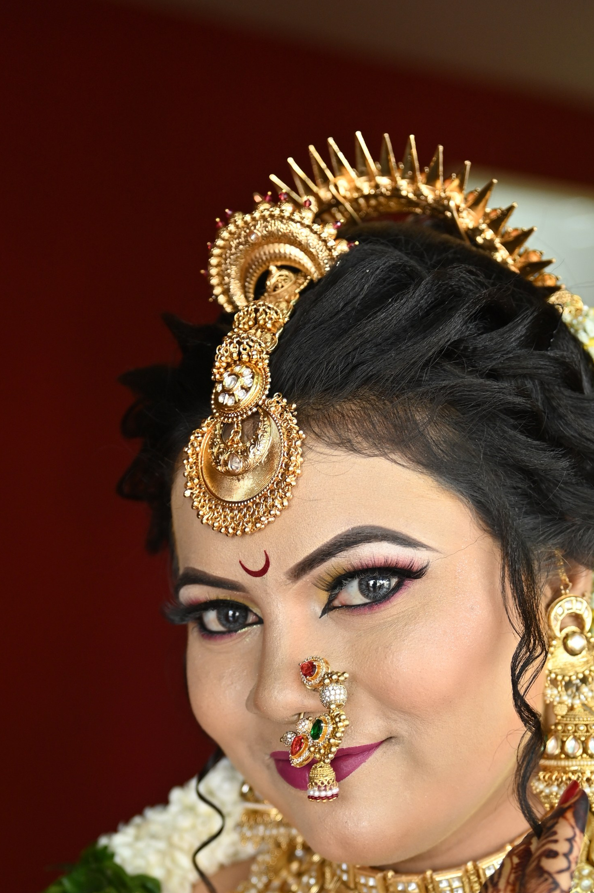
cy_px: 760
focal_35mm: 84
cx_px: 357
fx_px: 2082
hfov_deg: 16.2
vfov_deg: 23.7
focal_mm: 45
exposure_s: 1/100
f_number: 2.8
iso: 200
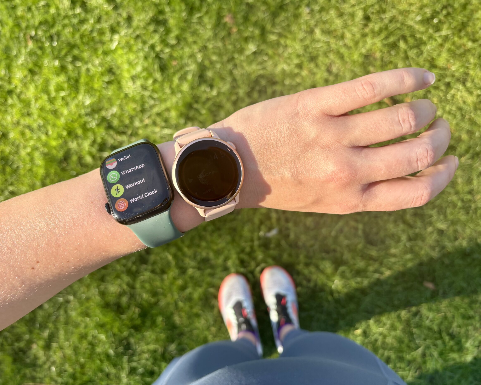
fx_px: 399
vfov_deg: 51.5
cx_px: 241
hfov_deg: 62.2
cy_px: 188
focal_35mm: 28
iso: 50
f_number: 1.6
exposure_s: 1/805
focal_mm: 5.96
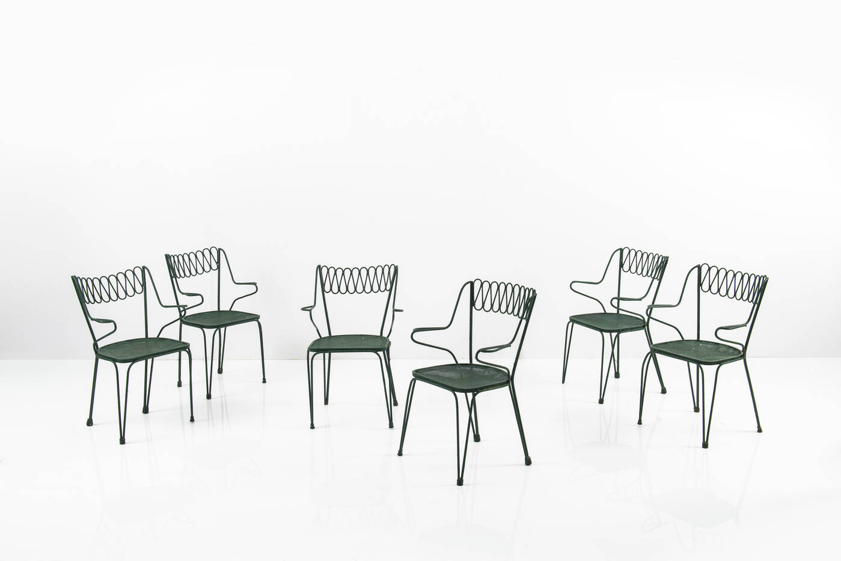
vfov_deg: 36.9
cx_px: 420
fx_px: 841
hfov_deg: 53.1
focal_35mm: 36
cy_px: 280
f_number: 11
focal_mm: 36
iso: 100
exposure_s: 1/200
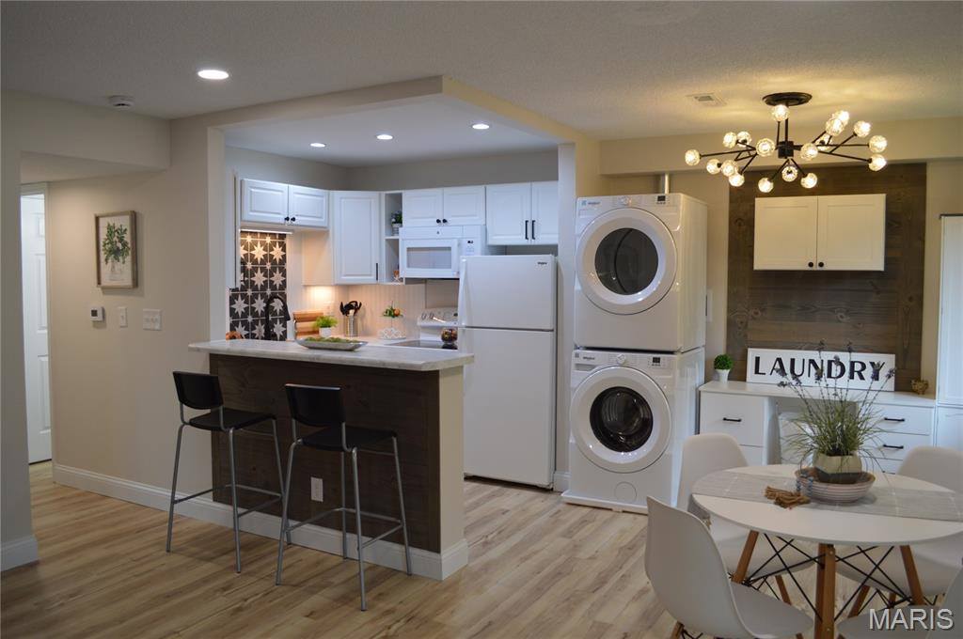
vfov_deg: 47.8
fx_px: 721
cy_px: 320
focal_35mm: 27
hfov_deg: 67.4
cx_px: 482
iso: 400
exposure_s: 1/60
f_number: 4
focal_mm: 18
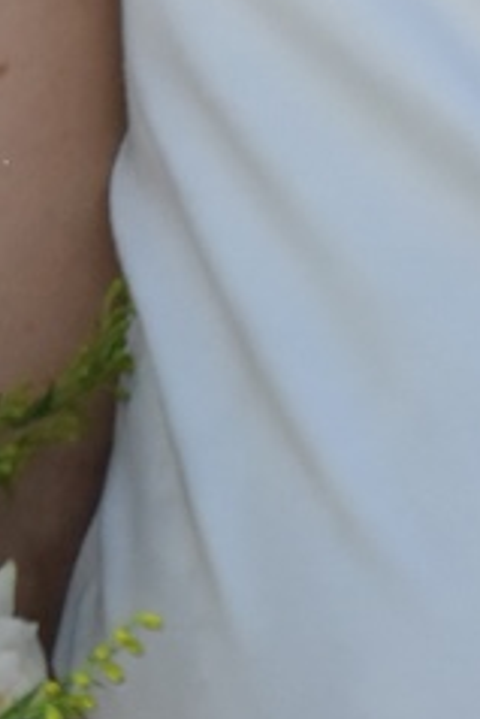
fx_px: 9426
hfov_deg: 2.9
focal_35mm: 472
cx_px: -335
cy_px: -1039
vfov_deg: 4.3
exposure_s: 1/100
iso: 2000
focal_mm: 50
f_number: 5
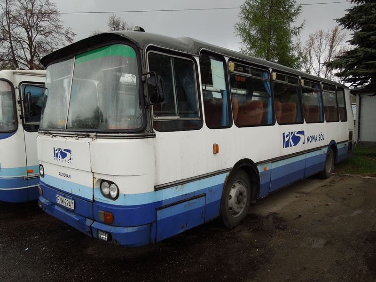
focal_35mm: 25
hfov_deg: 69.4
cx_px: 188
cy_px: 141
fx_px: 272
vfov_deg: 54.9
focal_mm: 4.5
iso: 100
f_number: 3.3
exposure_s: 1/125
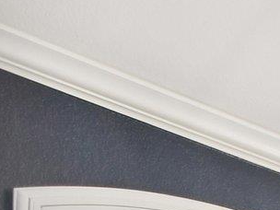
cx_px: 868
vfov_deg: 10.9
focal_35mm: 97
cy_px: 607
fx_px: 785
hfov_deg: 11.0
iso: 400
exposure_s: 1/4
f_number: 8
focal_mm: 10
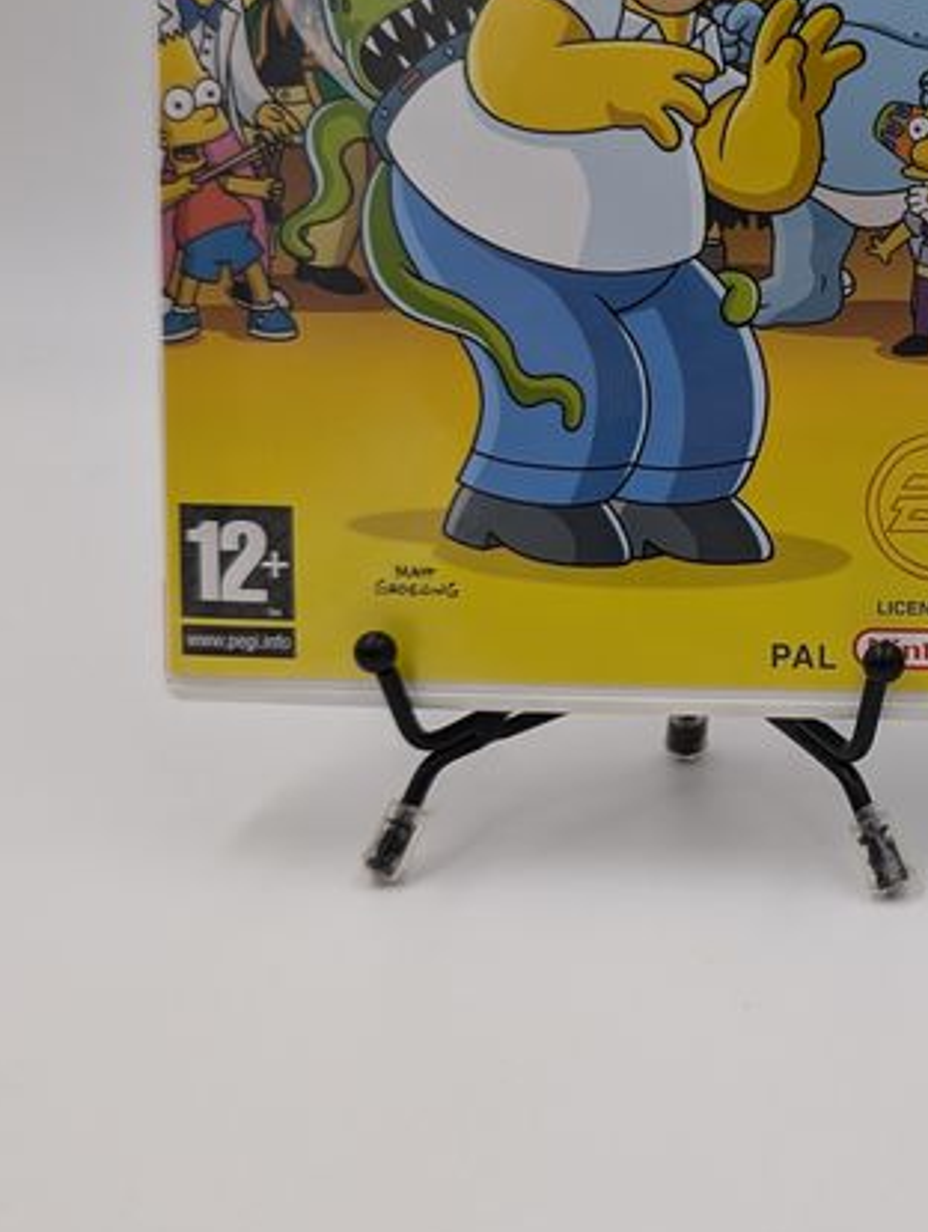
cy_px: 452
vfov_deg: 33.0
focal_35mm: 58
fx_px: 2067
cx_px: 1048
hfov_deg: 23.6
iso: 68
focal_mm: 6.9
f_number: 1.68
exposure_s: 1/53
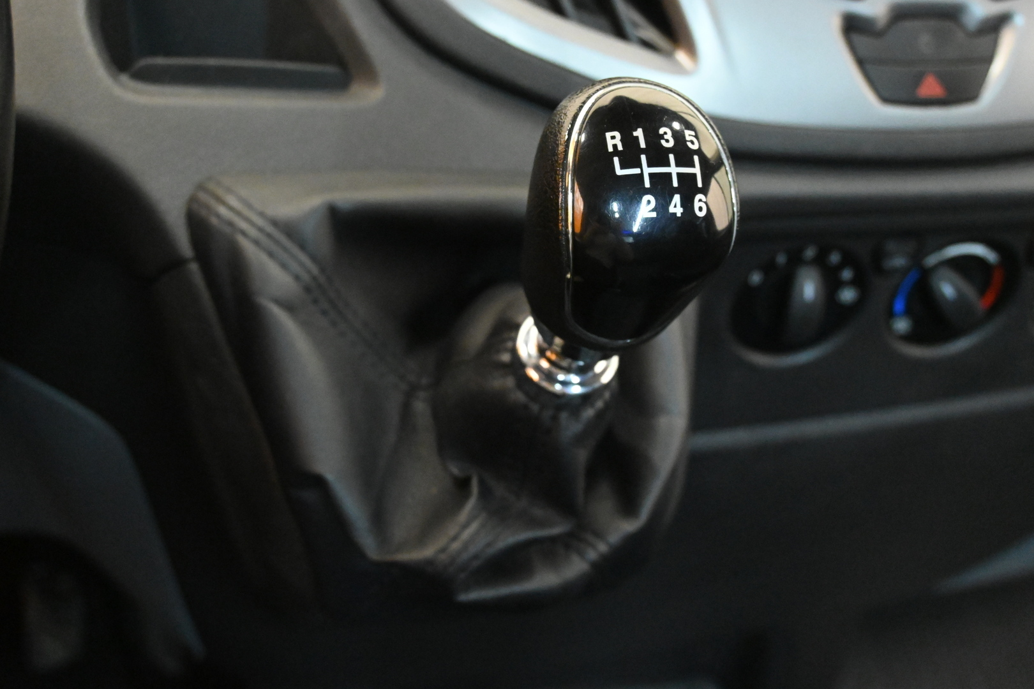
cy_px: 344
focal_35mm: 46
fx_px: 1314
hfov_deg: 43.0
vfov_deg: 29.4
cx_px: 517
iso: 8000
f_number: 5.6
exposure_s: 1/50
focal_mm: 30.5
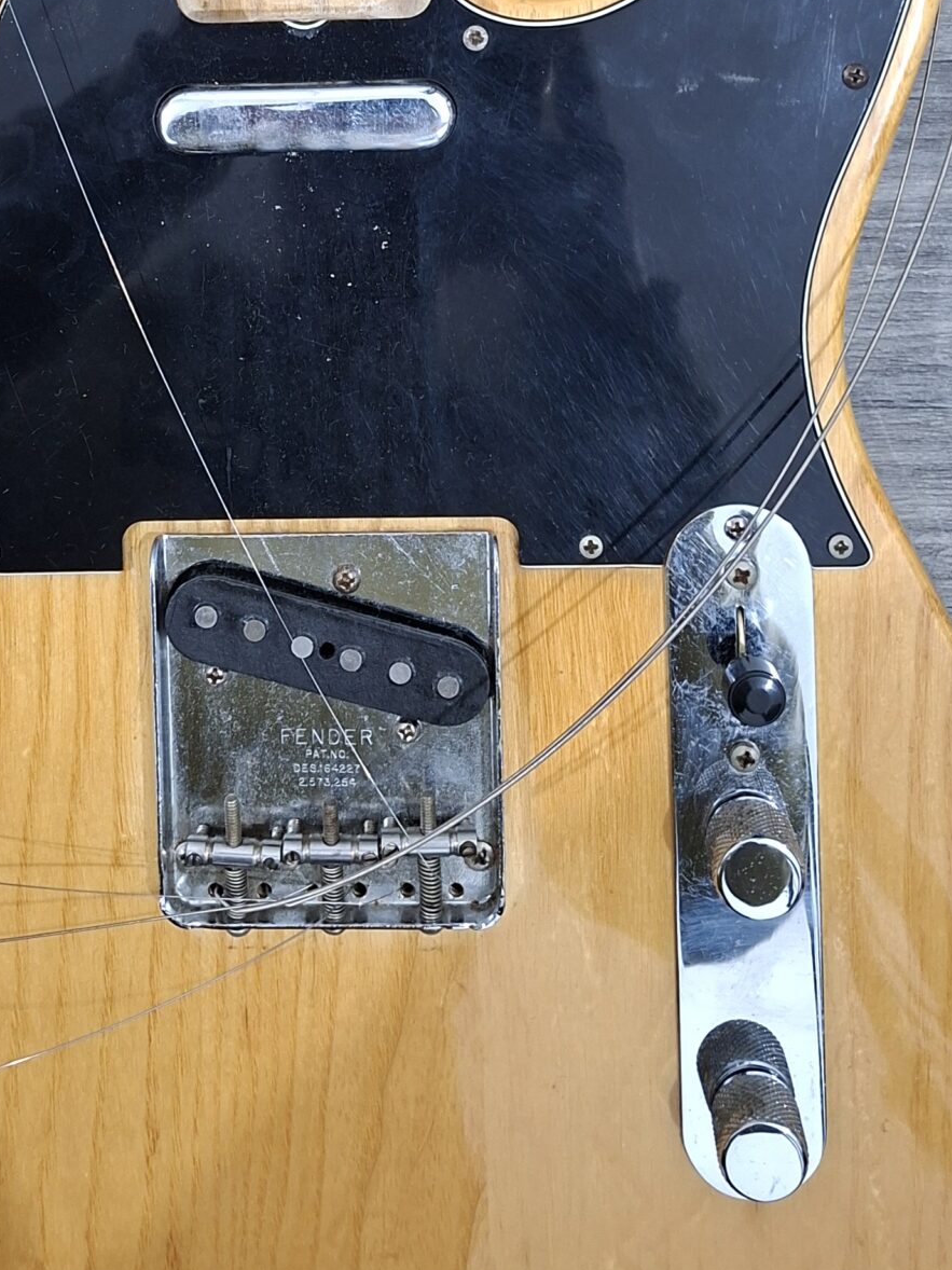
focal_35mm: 50
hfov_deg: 29.1
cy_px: 161
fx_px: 1834
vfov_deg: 36.2
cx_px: 406
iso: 400
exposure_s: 1/25
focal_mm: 5.54
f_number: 1.8
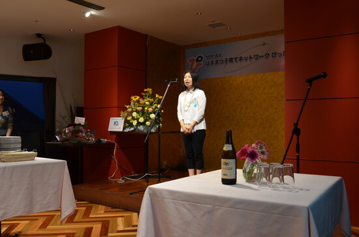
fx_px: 328
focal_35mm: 33
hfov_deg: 57.3
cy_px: 118
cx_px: 180
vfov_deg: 39.8
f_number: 8
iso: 500
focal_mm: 22
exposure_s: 1/15
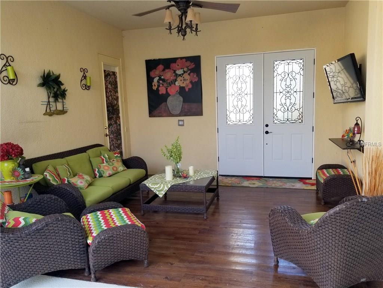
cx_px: 192
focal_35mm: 26
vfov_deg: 53.1
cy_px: 144
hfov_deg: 67.3
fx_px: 288
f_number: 1.7
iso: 64
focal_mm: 4.3
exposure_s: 1/60
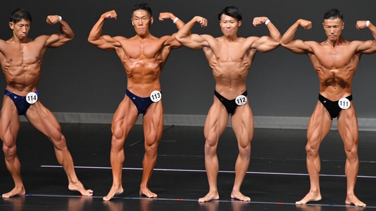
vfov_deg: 3.7
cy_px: 95
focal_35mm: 331
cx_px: 188
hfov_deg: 6.5
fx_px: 3300
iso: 4000
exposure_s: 1/400
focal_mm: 210
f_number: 5.6
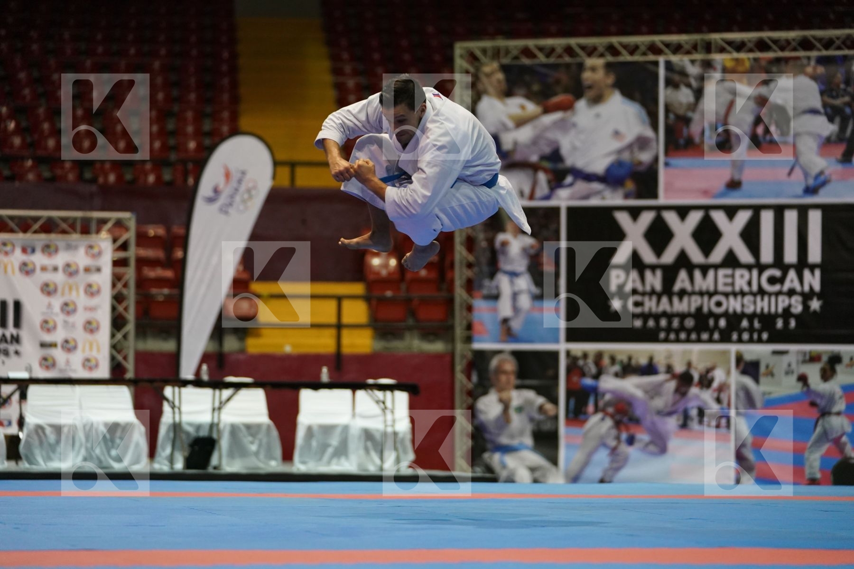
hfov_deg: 16.9
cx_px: 427
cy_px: 284
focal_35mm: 121
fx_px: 2870
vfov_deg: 11.3
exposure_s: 1/320
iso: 3200
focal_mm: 121
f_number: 2.8
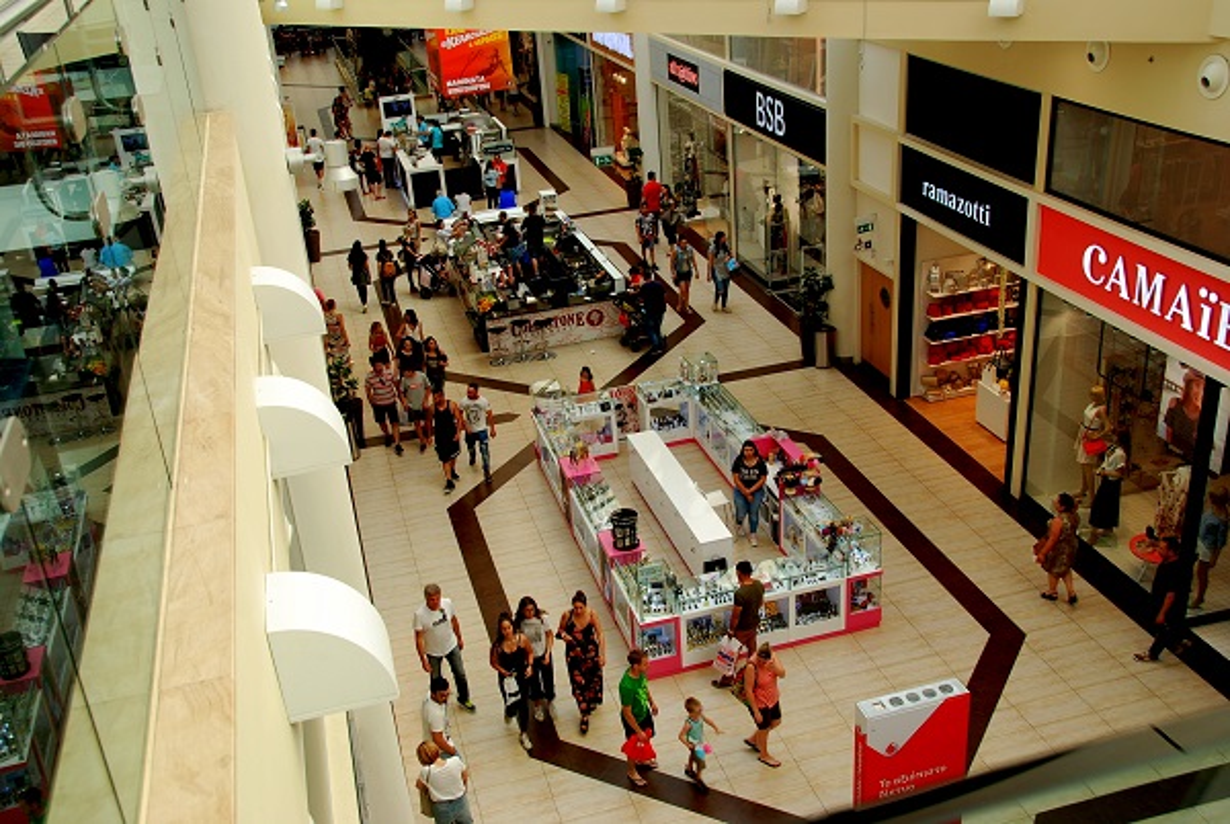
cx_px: 615
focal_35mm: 36
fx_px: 1232
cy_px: 412
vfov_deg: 37.0
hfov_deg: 53.1
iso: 125
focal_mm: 24
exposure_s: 1/40
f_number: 7.1
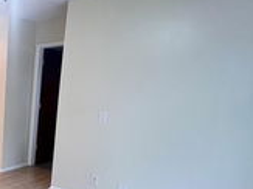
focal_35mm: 34
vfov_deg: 40.5
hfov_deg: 38.6
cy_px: 143
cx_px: -55
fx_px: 248
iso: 200
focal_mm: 1.57
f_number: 1.8
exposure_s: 1/60
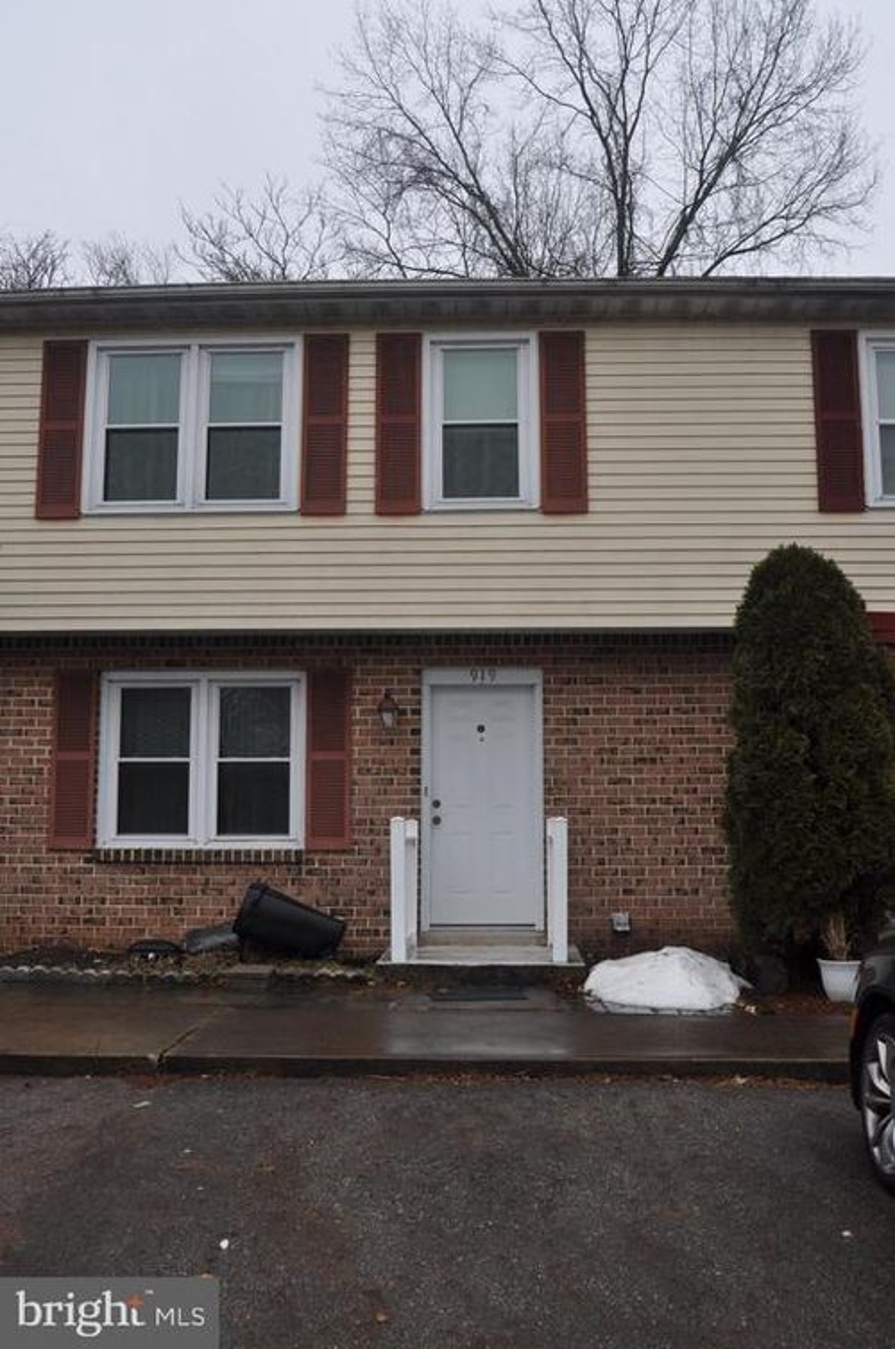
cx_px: 448
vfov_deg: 57.3
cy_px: 674
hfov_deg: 39.9
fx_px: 1234
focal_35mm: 33
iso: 200
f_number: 6.3
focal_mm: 22
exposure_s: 1/160
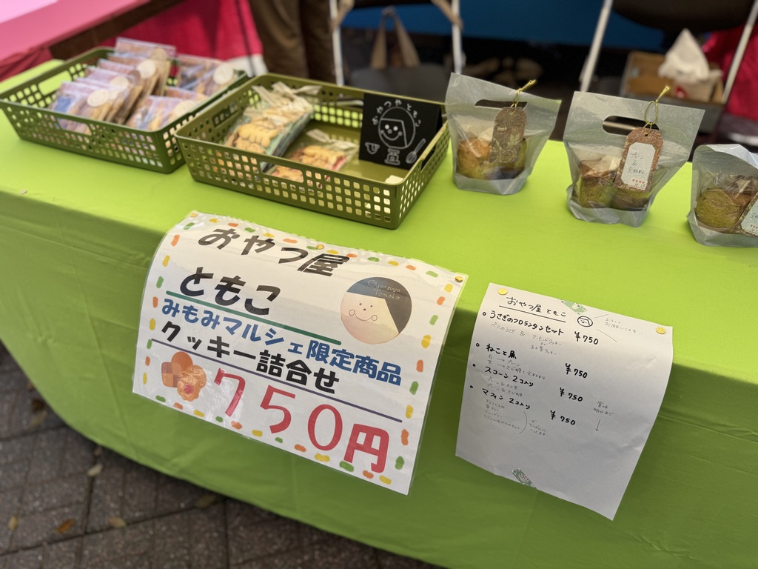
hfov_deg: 71.6
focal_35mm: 24
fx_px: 526
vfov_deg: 56.8
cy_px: 284
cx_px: 379
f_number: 1.78
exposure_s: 1/2710
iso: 80
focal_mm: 6.76
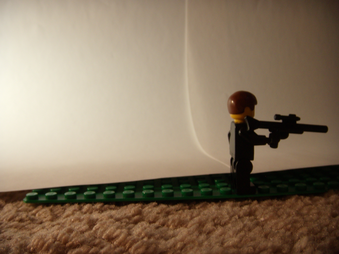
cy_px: 127
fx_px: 372
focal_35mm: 38
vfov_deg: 37.7
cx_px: 170
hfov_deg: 49.0
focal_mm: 6.4
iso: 100
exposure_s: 1/15.7
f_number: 3.5
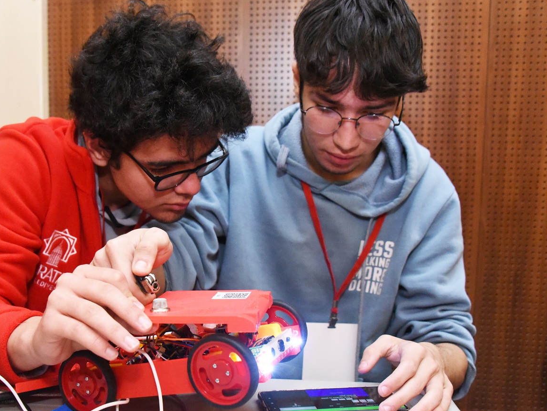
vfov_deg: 36.0
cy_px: 213
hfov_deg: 46.4
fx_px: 632
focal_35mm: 40
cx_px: 205
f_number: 6.3
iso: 10000
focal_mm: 32
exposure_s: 1/125
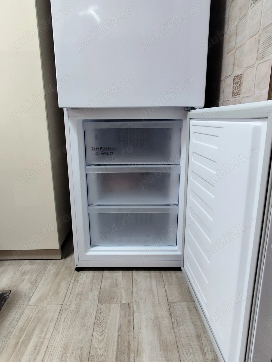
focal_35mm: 22
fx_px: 230
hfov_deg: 61.1
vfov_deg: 76.4
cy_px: 181
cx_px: 136
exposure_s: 1/50
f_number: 2.2
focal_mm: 1.65
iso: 500
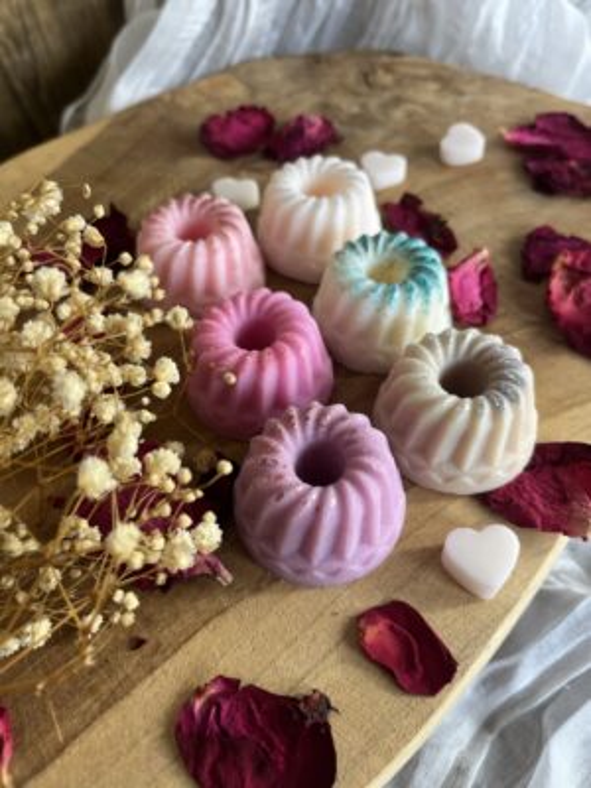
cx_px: 296
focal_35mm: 26
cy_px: 394
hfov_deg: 53.1
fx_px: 592
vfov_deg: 67.3
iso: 80
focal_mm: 5.1
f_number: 1.6
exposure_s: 1/100
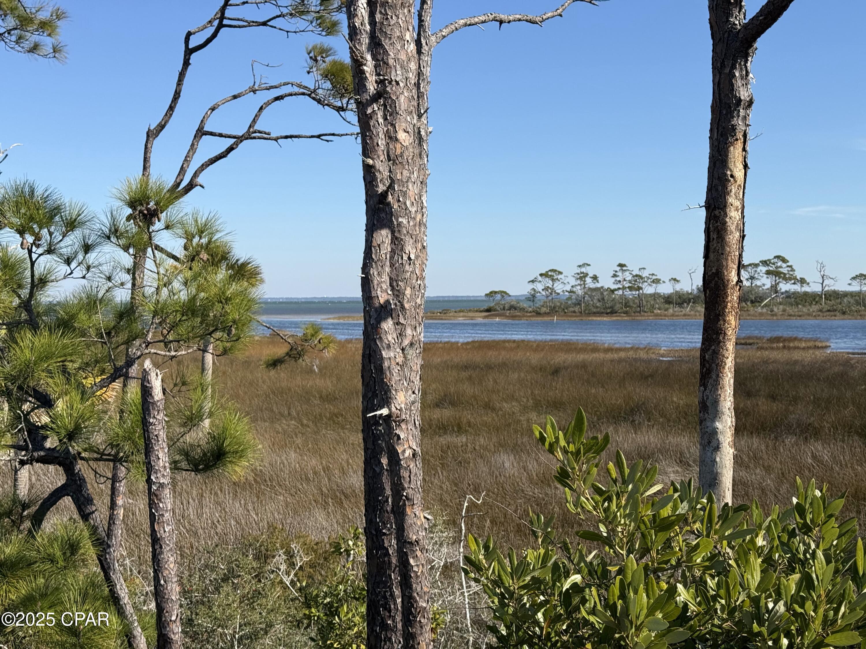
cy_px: 324
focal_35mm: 48
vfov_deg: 30.3
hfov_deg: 39.7
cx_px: 433
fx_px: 1201
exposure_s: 1/4098
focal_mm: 6.76
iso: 64
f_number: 1.78
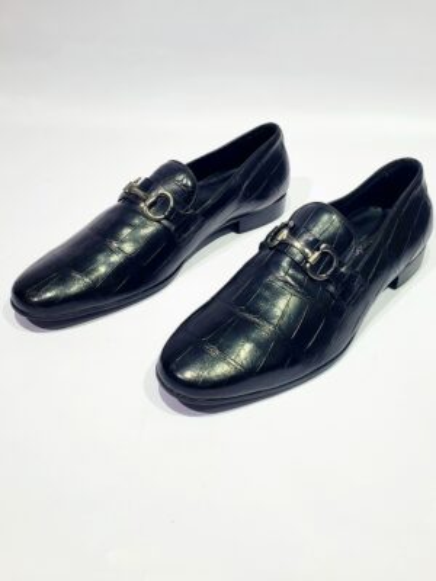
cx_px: 218
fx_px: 437
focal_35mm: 26
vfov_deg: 67.3
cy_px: 290
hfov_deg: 53.1
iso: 64
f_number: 2.4
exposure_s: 1/100
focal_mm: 4.3
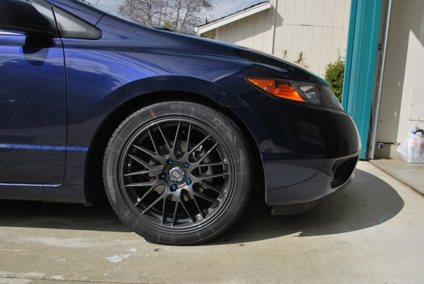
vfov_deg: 37.0
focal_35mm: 36
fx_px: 425
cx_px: 212
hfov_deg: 53.1
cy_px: 142
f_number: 6.3
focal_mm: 24
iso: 100
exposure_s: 1/1000
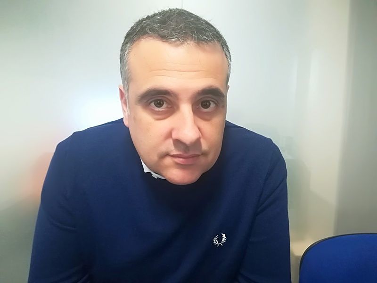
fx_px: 283
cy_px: 142
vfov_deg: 53.1
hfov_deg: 67.3
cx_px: 188
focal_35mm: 26
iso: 500
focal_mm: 3.83
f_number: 2.2
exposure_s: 1/25
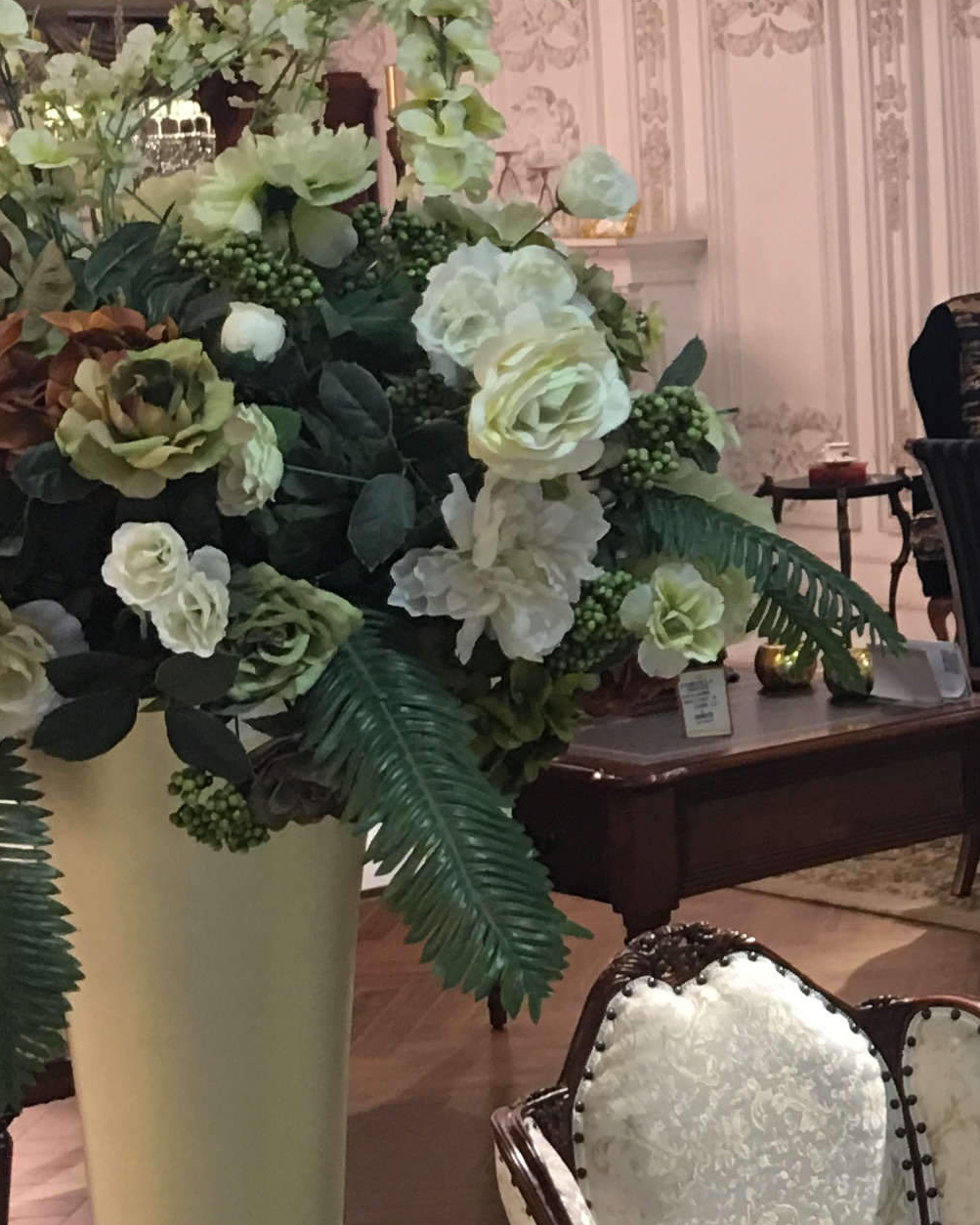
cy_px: 393
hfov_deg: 15.8
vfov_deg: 20.9
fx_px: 3300
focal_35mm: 91
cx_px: 1388
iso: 64
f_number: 2.2
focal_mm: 4.15
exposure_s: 1/17
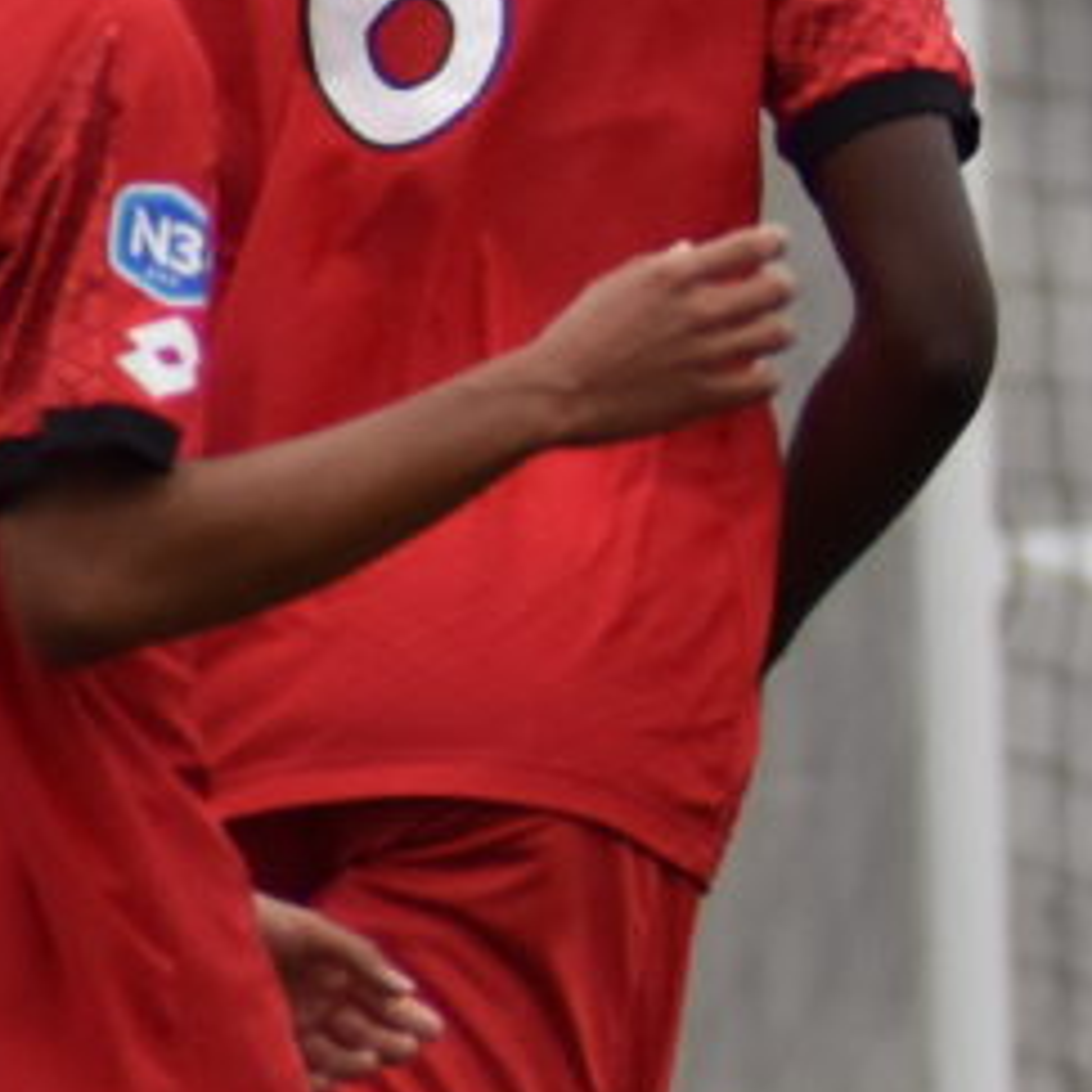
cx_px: 3618
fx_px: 82802
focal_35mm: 2320
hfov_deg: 0.8
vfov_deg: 0.8
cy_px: -72
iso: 640
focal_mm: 230
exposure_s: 1/1000
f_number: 5.6
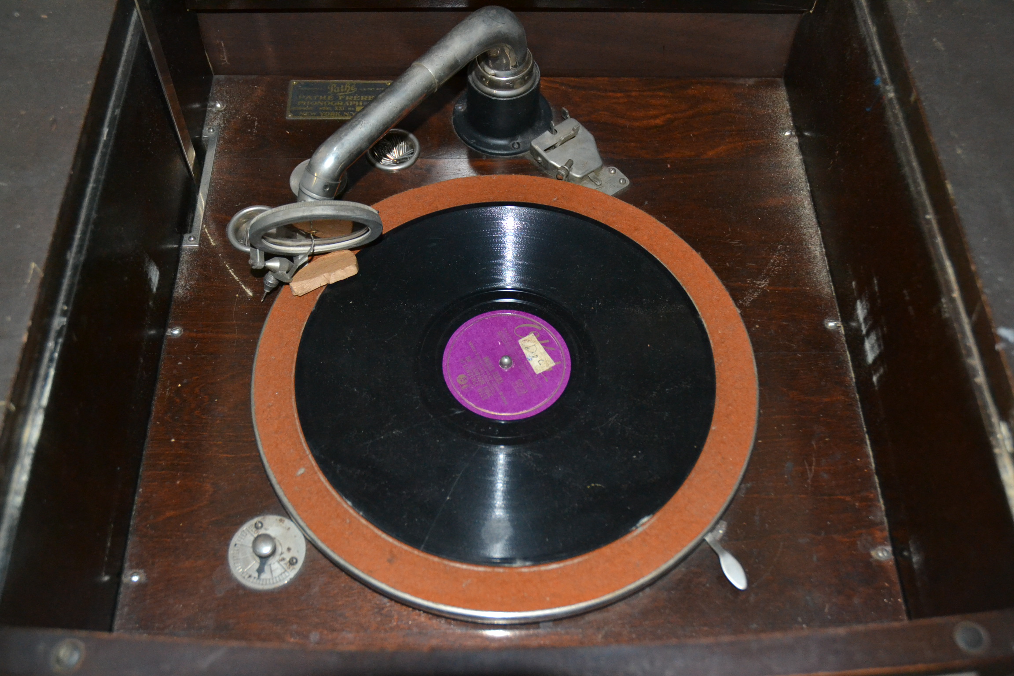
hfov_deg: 53.1
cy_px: 338
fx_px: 1014
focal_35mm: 36
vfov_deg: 36.9
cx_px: 507
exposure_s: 1/60
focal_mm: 24
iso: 2000
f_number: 3.8
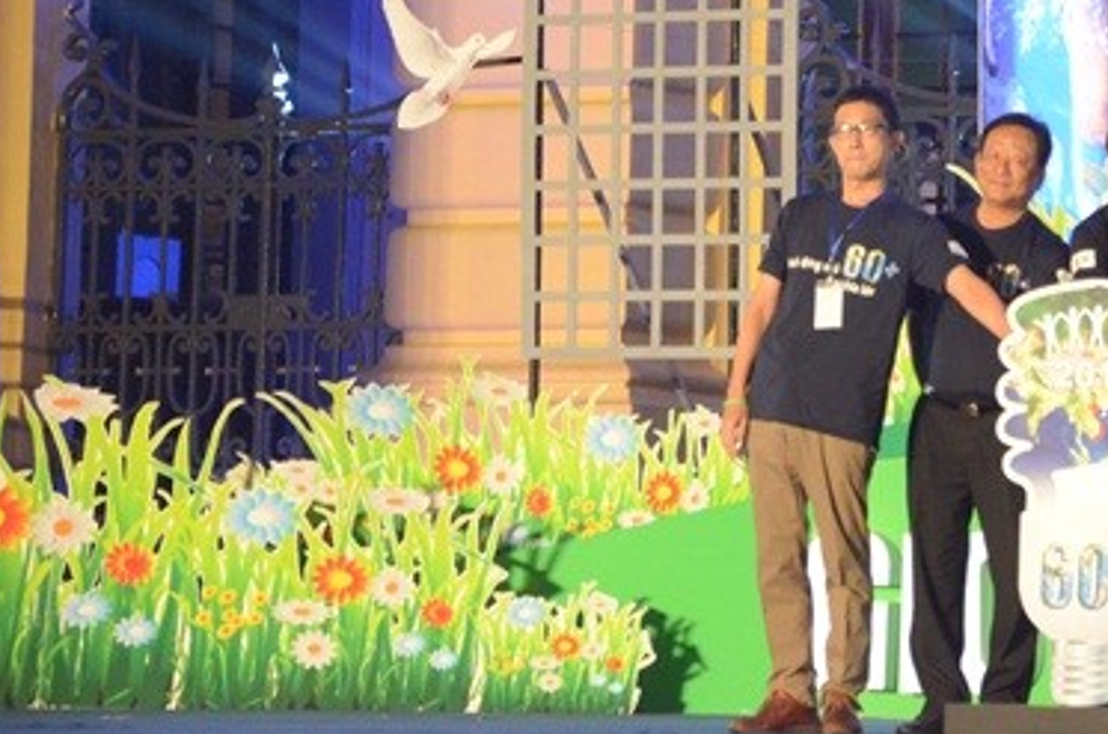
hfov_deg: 8.6
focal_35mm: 239
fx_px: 7340
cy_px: 97
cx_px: 968
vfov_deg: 5.7
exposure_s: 1/125
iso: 5000
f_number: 5.6
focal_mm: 90
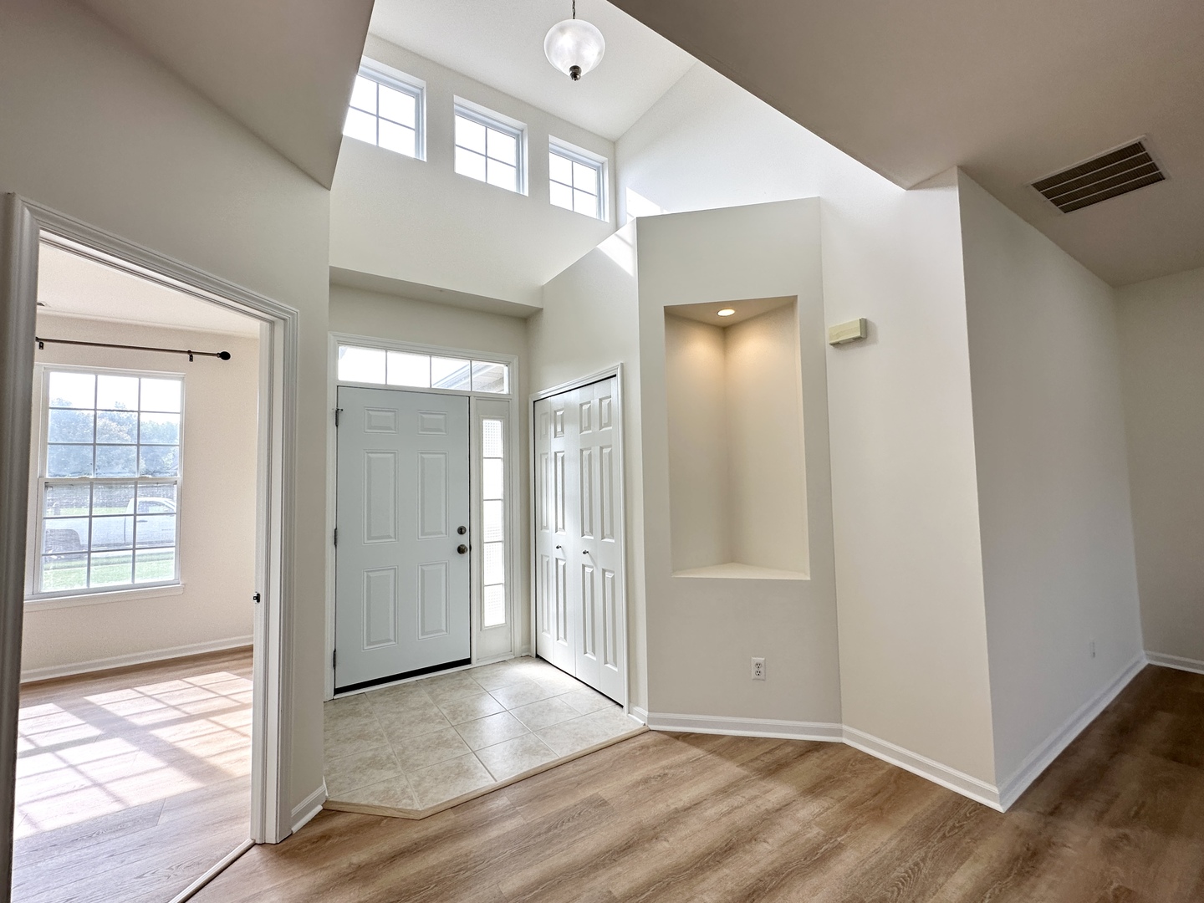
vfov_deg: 85.7
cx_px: 602
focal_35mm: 14
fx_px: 487
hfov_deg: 102.1
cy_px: 452
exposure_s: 1/165
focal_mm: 2.22
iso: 40
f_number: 2.2
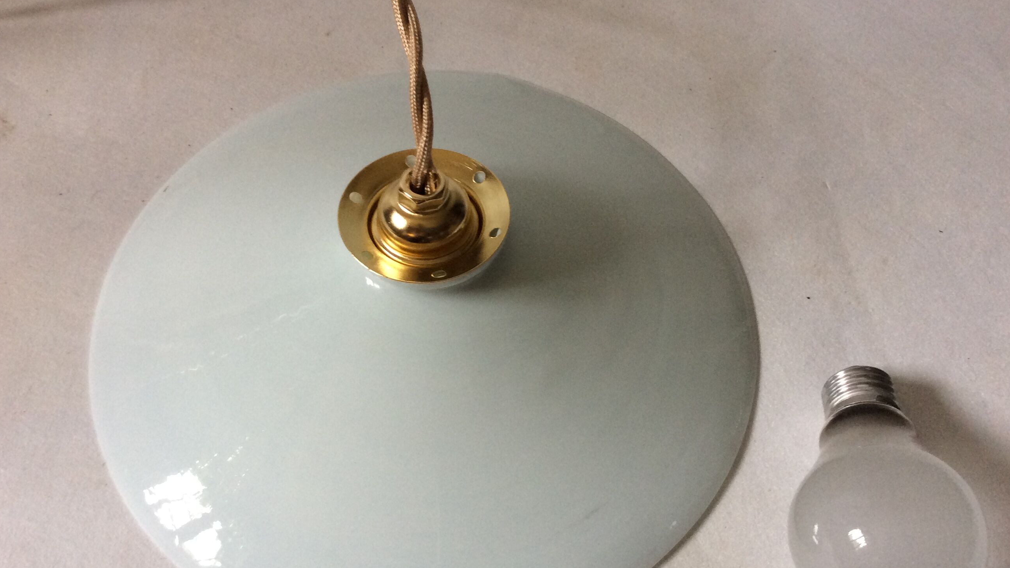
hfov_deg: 56.6
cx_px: 504
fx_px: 937
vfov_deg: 33.7
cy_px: 323
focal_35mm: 35
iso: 80
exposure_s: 1/25
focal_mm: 3.3
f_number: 2.4
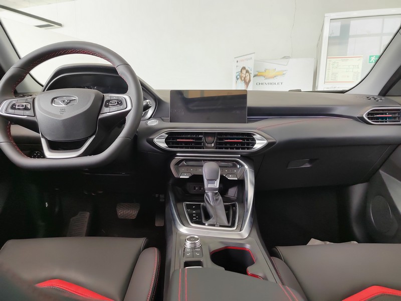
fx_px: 266
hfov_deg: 73.9
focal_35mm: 23
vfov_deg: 58.9
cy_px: 150
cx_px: 200
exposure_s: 1/120
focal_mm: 5.52
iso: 913
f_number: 1.9
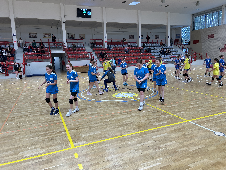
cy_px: 85
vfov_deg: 53.1
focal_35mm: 26
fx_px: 170
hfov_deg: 67.3
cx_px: 113
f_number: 1.5
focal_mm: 5.7
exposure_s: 1/121
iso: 50
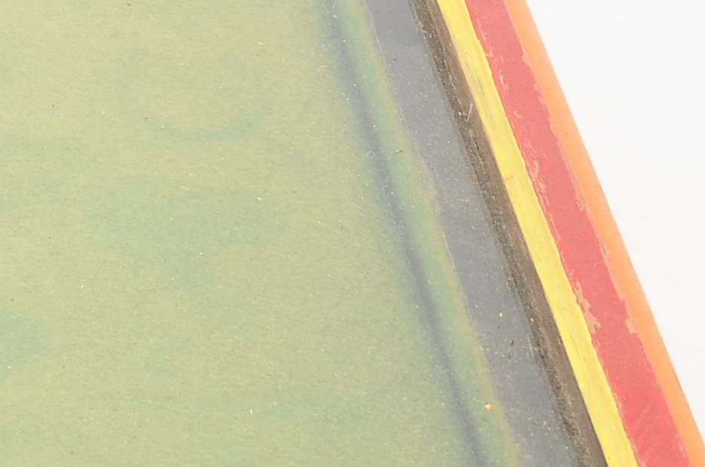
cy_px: 33
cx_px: -593
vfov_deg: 6.8
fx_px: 3948
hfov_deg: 9.7
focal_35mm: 202
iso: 320
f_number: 10
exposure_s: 1/60
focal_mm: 34
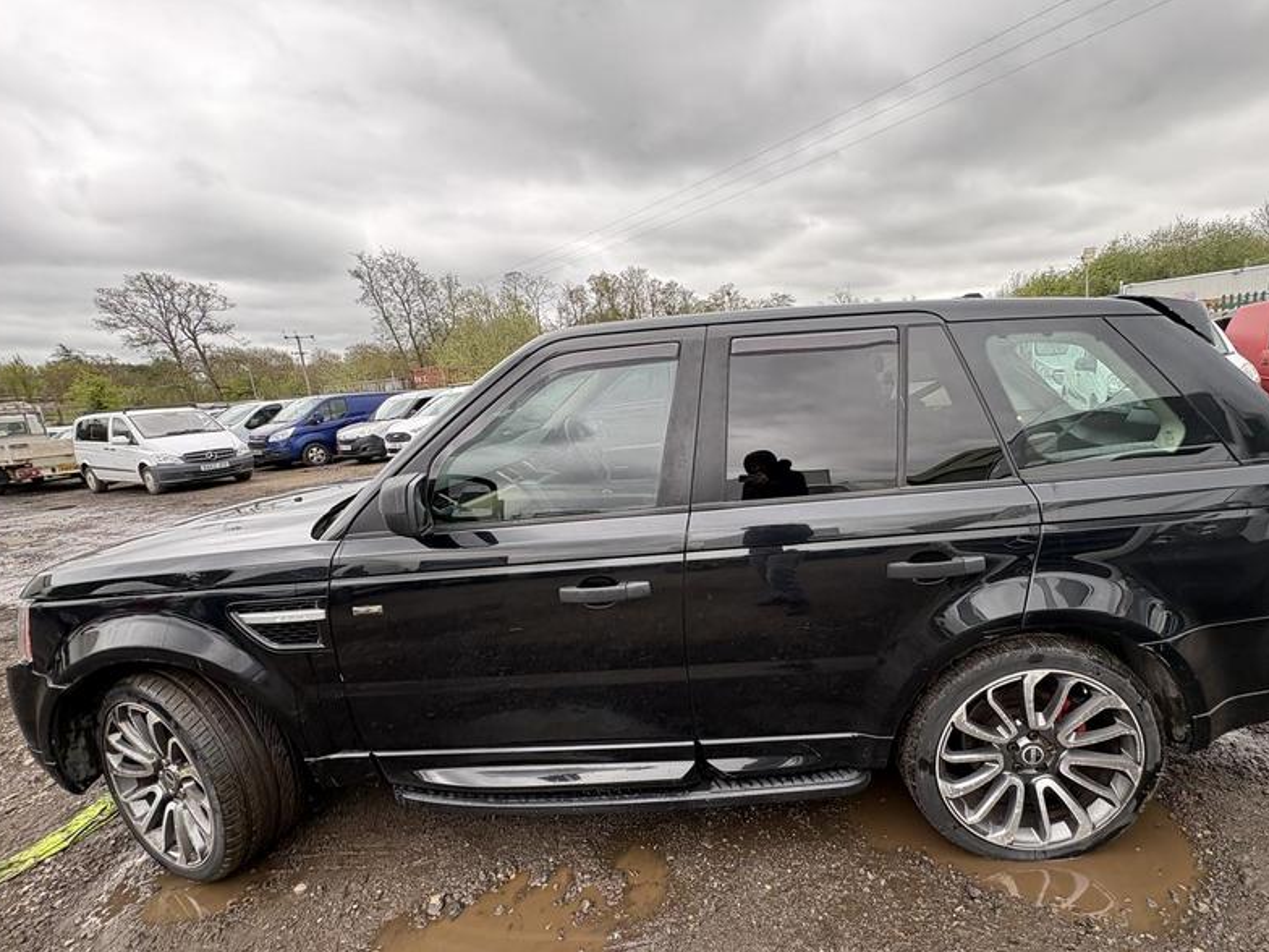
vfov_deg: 78.1
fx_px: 587
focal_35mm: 16
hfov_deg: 94.1
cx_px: 706
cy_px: 489
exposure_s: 1/176
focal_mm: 2.22
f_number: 2.2
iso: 50
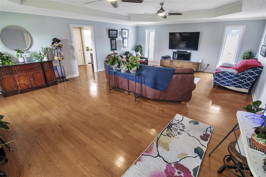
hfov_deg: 95.0
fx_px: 122
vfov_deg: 72.0
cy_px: 88
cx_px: 133
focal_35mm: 16
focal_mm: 11
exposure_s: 1/4
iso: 100
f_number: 5.6
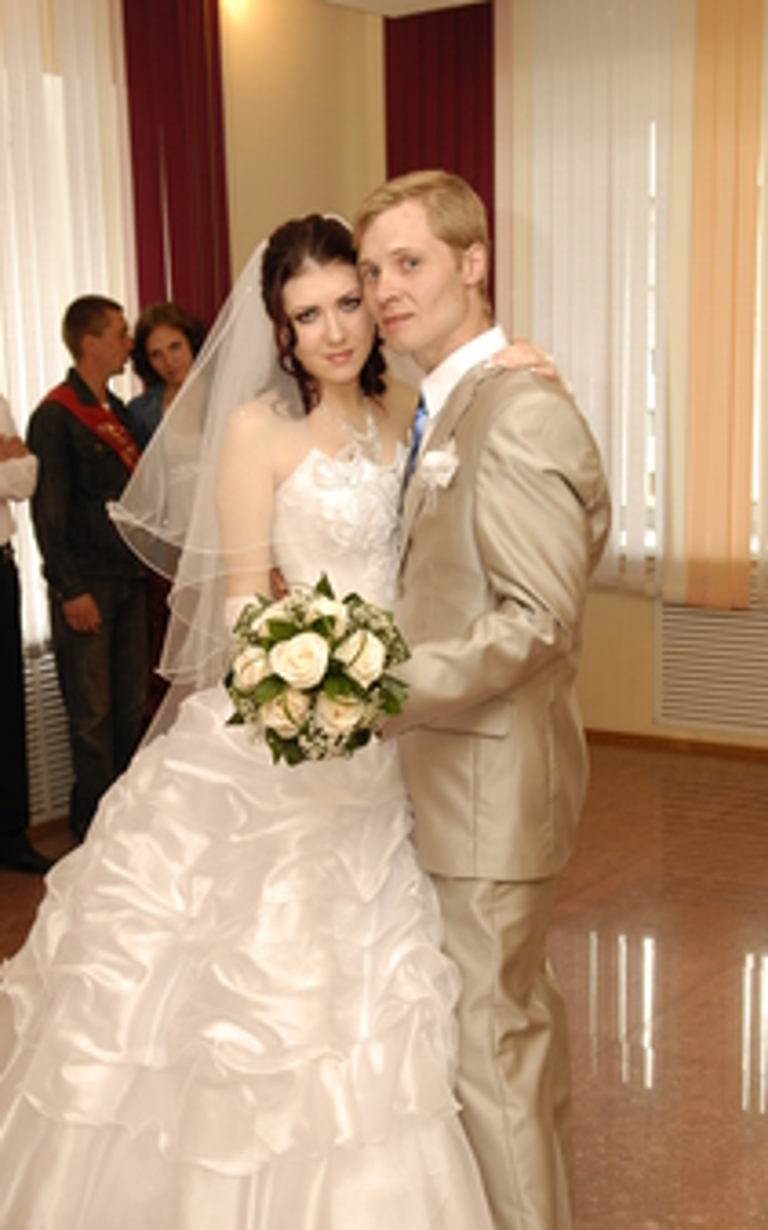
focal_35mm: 53
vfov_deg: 38.1
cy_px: 728
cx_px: 315
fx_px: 1776
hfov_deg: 24.4
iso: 250
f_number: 5
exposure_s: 1/80
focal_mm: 26
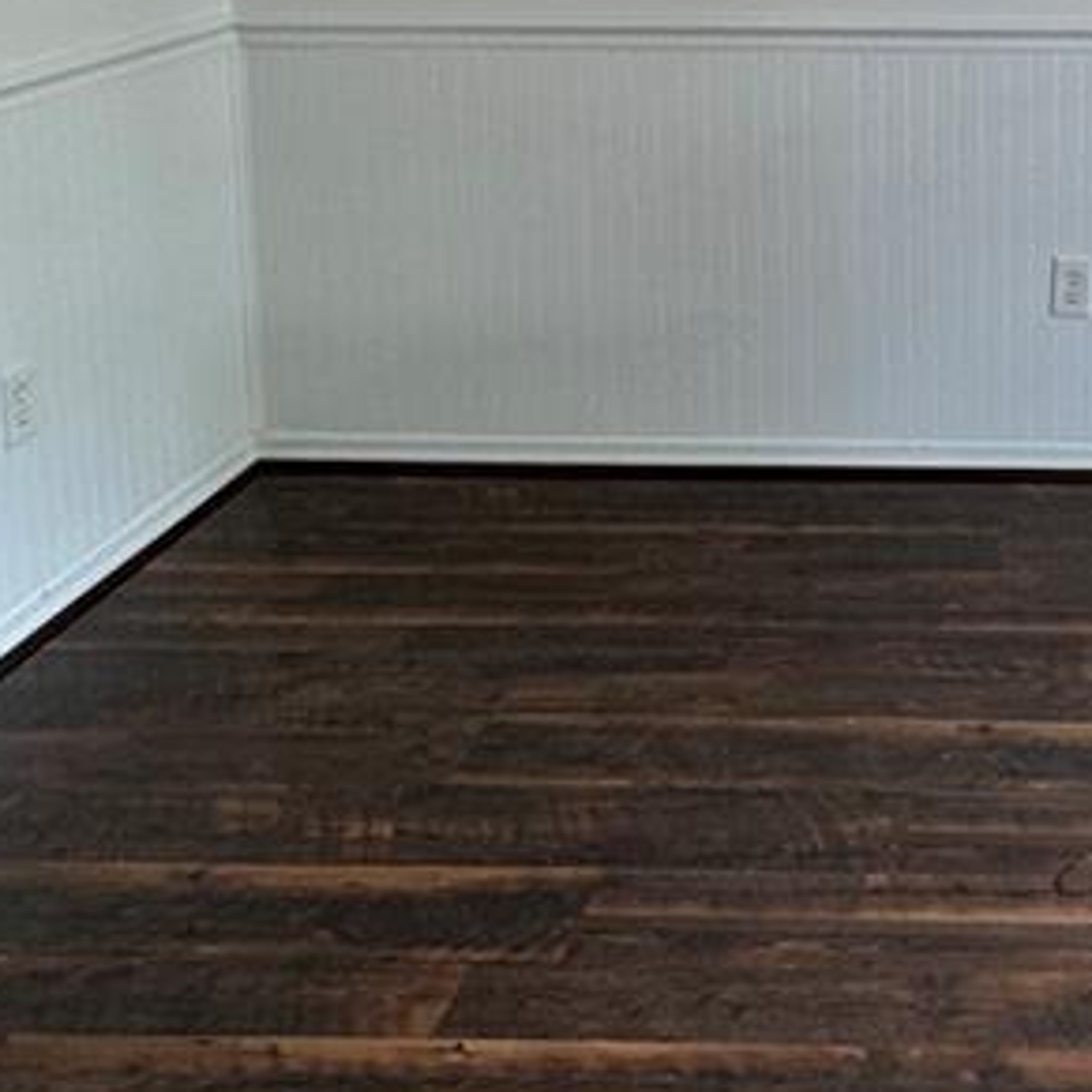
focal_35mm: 51
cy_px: -26
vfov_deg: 30.7
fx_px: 1820
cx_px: 1126
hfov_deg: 30.7
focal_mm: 2.22
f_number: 2.2
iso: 80
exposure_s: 1/120
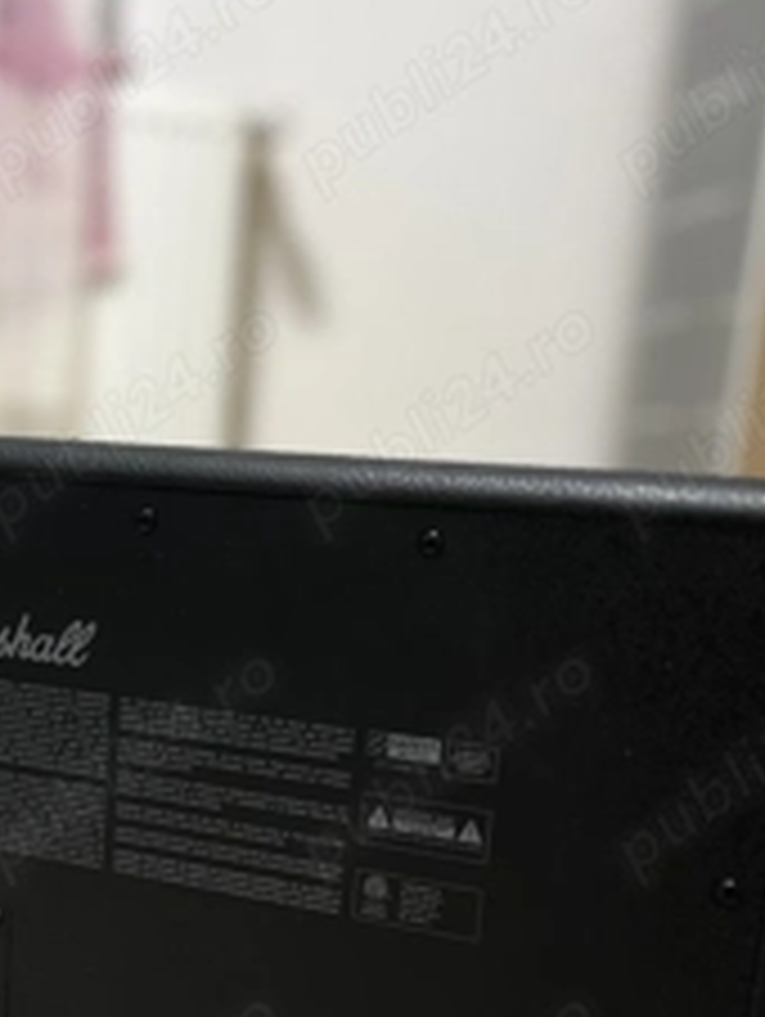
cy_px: 837
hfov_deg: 31.4
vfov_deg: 39.3
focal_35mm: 46
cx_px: 288
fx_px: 1353
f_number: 1.5
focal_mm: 5.7
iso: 640
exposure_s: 1/35
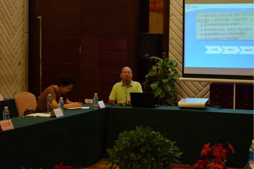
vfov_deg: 16.5
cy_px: 84
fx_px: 582
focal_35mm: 82
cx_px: 127
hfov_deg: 24.6
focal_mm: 55
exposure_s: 1/60
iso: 1600
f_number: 5.6
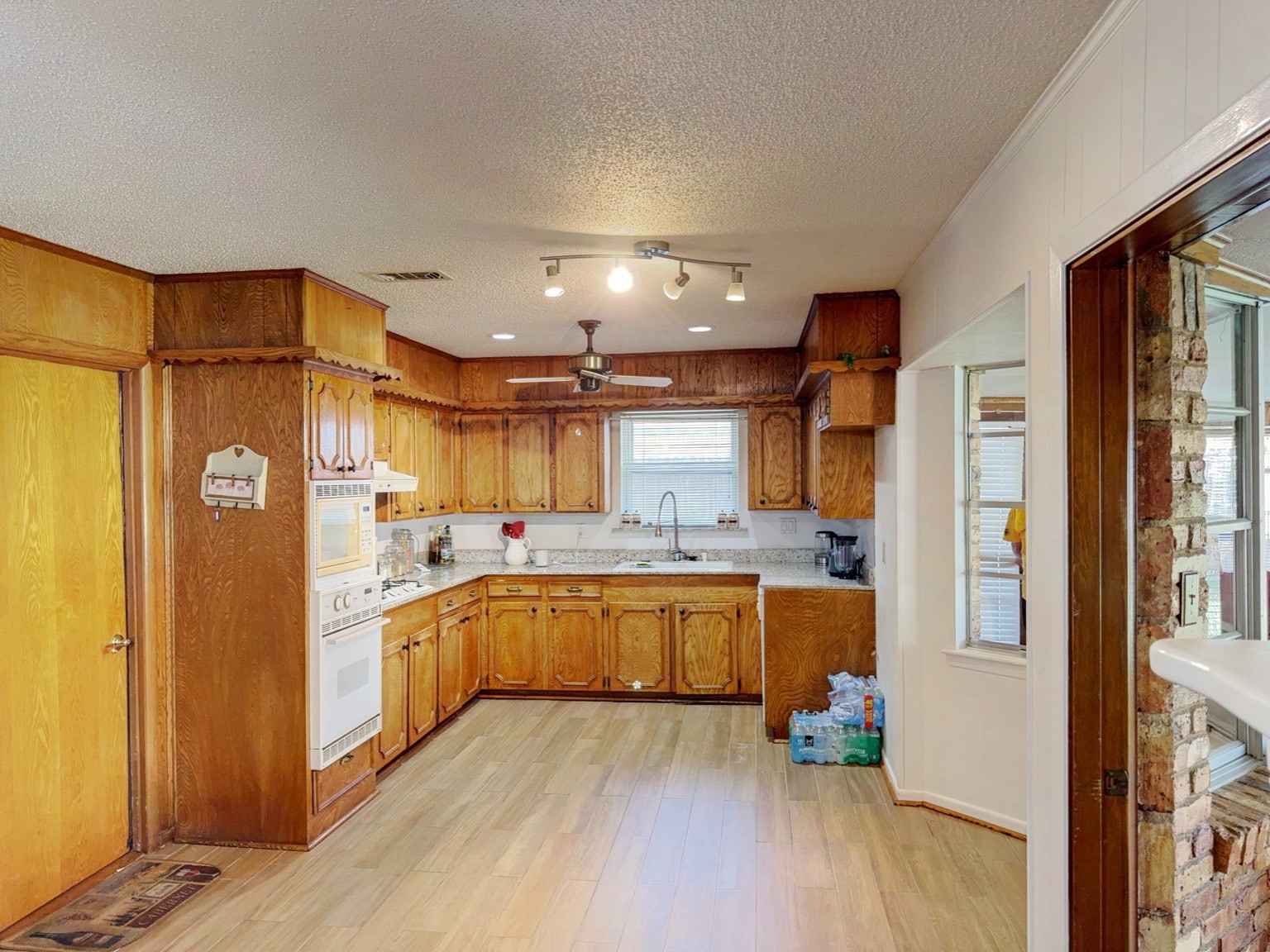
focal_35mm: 24
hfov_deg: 71.6
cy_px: 476
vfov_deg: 56.8
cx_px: 635
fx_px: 881
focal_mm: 6.76
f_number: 1.78
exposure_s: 1/60
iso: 160
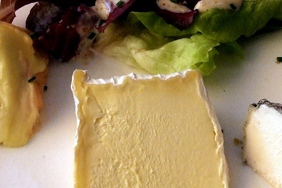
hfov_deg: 18.3
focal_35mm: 112
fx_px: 877
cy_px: 63
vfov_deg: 12.2
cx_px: 140
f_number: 29
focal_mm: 35
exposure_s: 1/57
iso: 1250
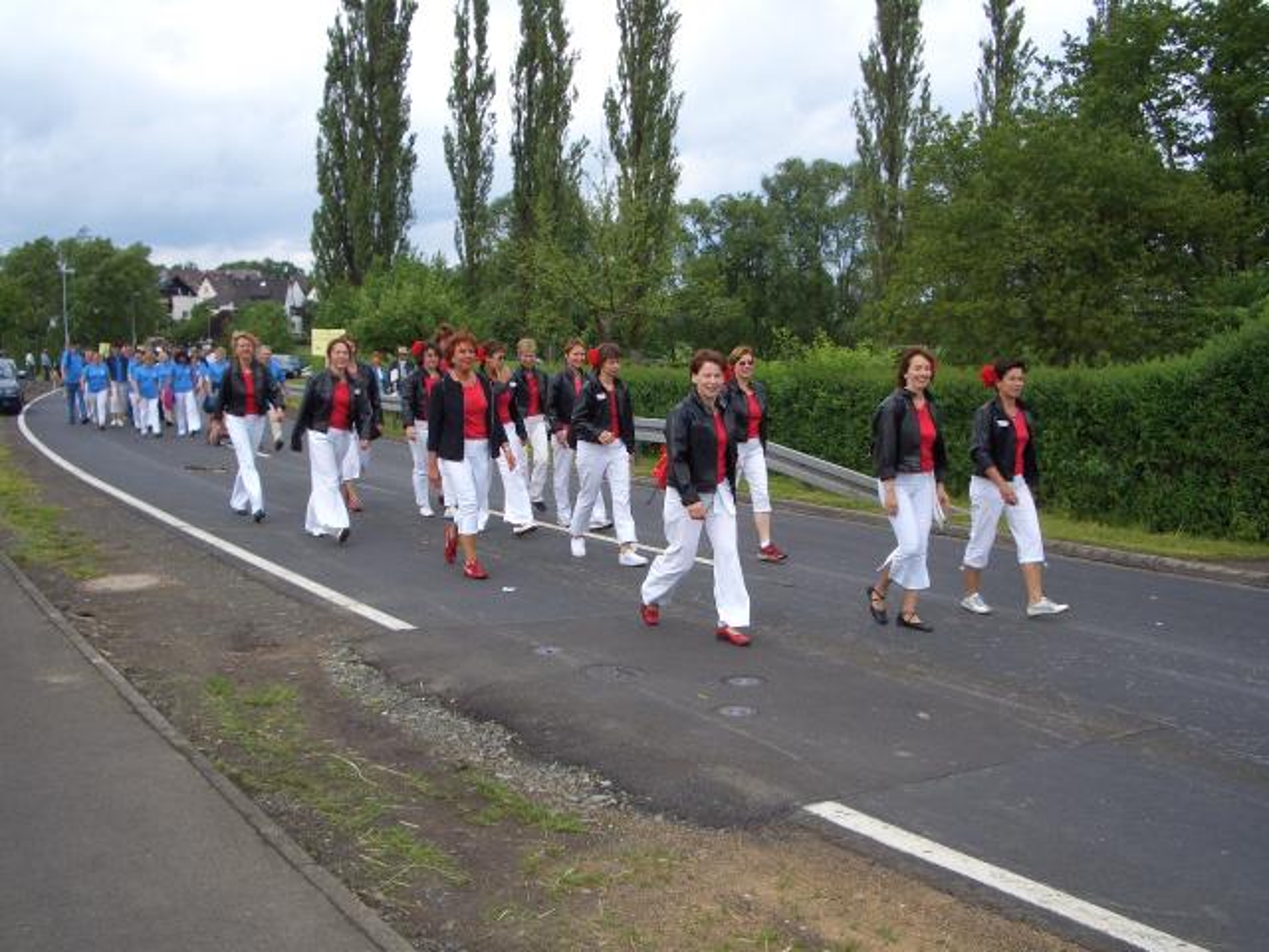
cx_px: 634
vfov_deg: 40.7
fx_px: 1283
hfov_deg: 52.6
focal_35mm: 35
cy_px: 476
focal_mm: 5.8
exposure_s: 1/500
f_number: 4.3
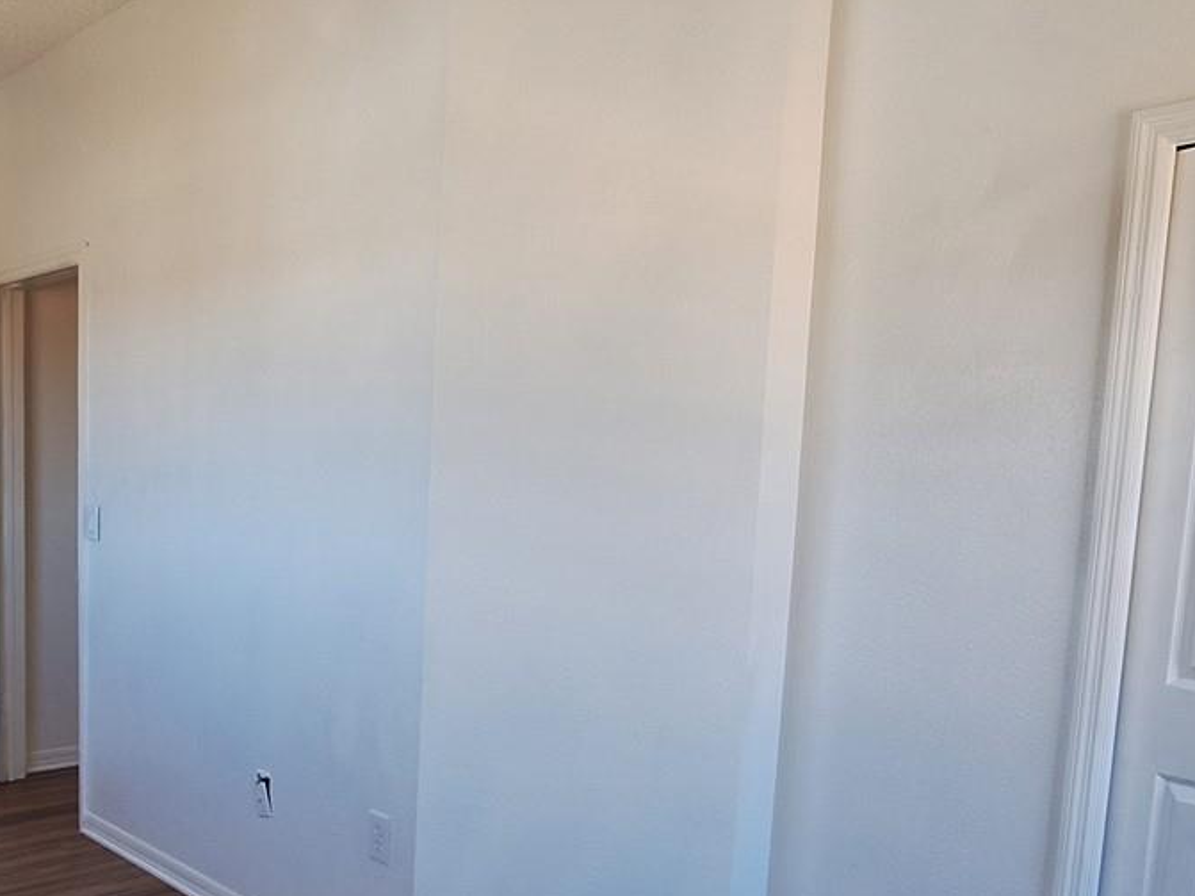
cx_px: 474
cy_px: 607
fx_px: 1070
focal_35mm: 31
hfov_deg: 57.9
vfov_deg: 44.7
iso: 50
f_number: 2.2
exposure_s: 1/120
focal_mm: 1.74
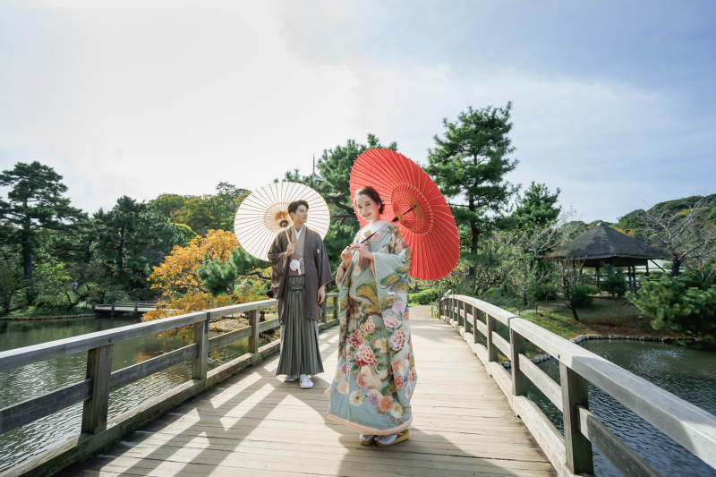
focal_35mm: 16
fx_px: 318
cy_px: 238
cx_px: 358
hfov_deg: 96.7
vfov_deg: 73.7
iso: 160
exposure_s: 1/500
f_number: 4
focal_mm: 16
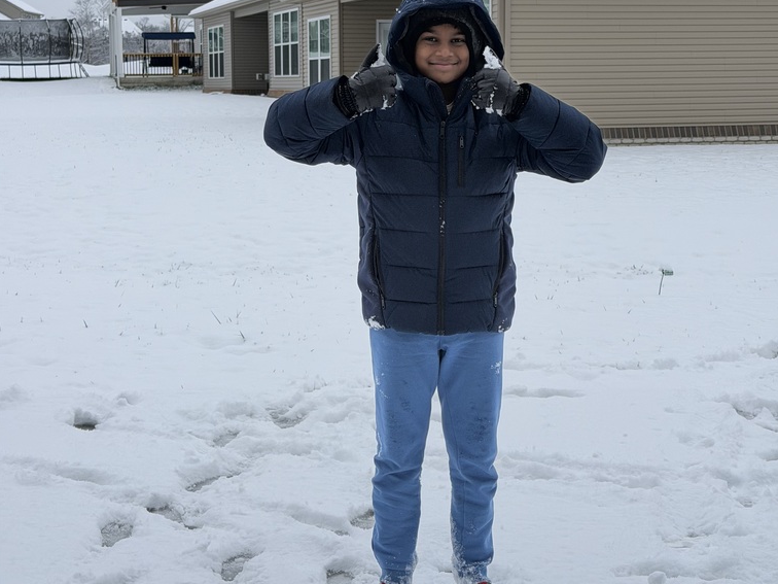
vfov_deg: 22.5
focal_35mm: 65
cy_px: 205
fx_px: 1461
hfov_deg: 29.8
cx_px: 392
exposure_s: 1/1795
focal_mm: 6.76
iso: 64
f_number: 1.78
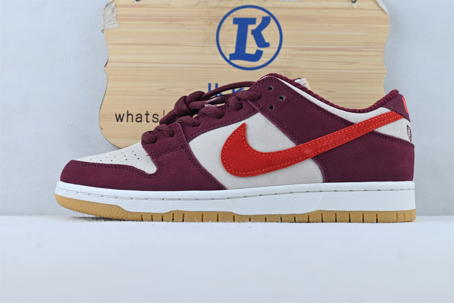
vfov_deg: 27.7
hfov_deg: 40.5
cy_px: 152
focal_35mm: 49
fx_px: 615
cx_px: 227
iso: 100
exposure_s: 1/60
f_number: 5
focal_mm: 32.5
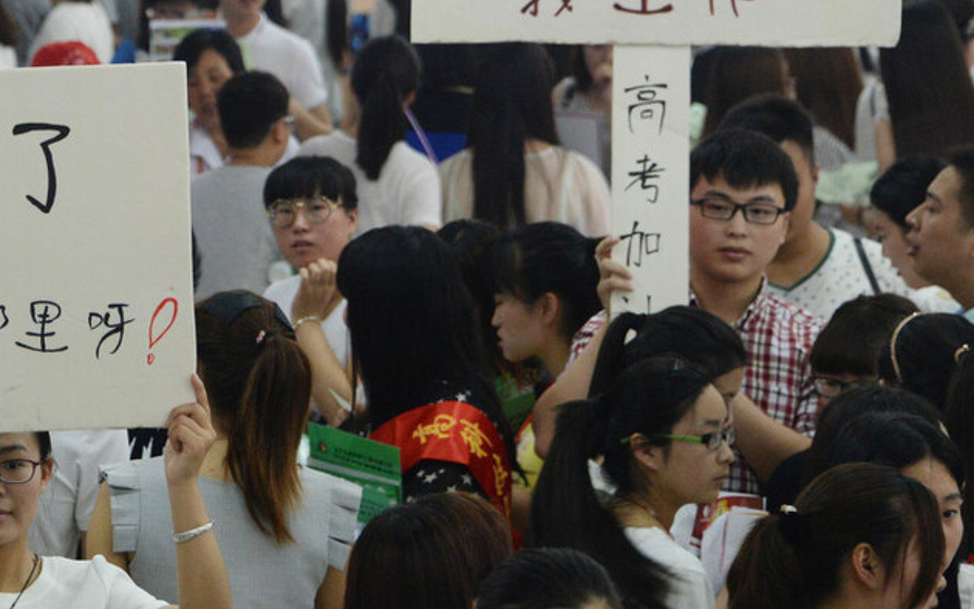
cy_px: 233
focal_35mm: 262
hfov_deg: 8.0
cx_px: 113
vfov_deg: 5.0
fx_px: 6956
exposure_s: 1/100
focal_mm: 135
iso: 2500
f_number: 5.6
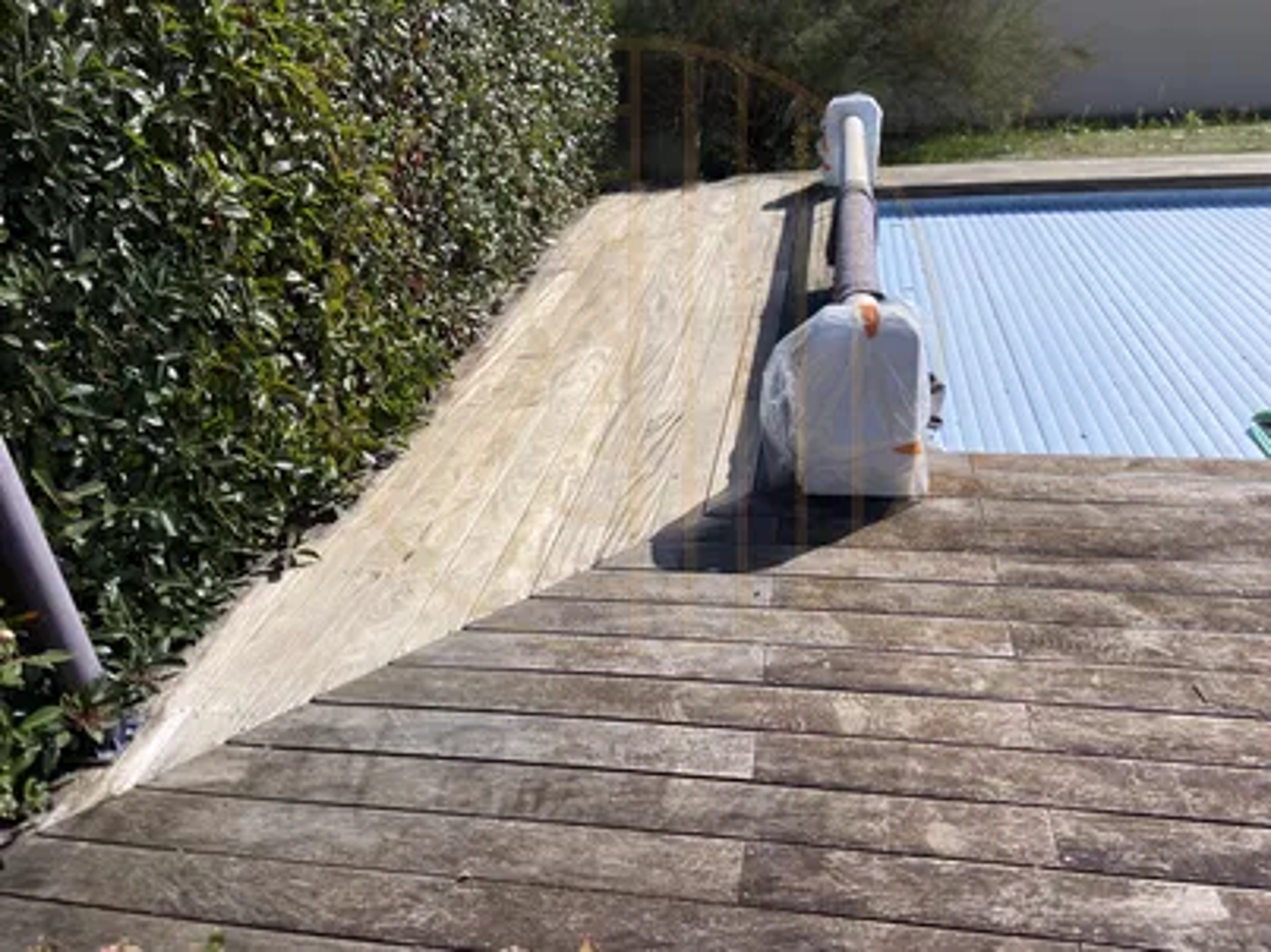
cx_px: 636
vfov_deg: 53.0
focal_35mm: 26
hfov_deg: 67.3
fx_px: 954
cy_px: 476
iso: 32
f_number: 1.8
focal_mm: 4.25
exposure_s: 1/3497
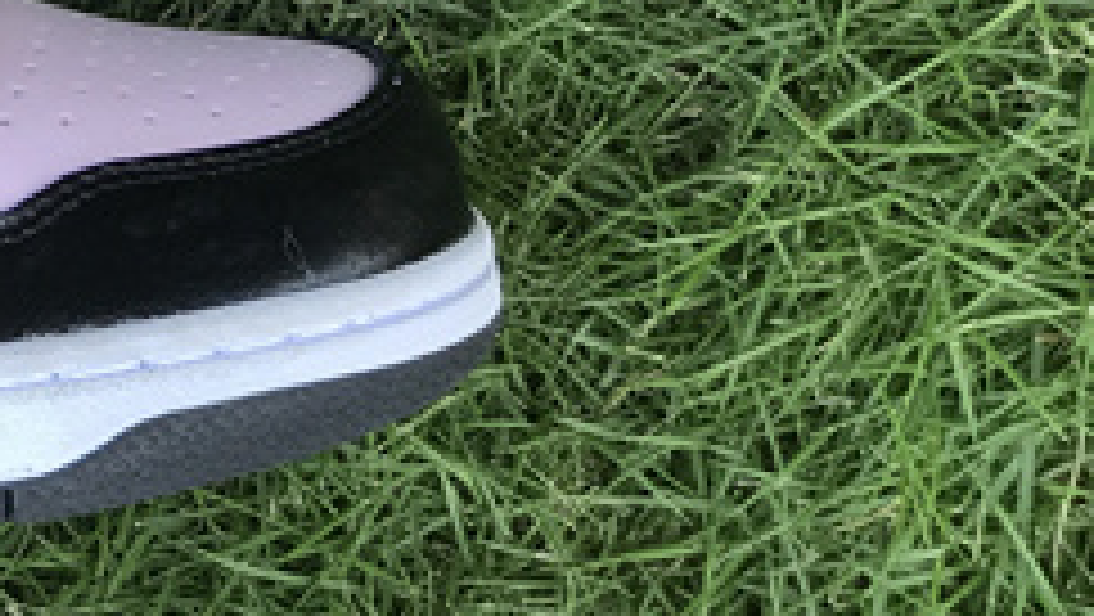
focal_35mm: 189
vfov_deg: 6.3
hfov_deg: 11.0
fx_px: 5486
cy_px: -510
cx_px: -518
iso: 25
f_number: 2.8
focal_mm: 6.6
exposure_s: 1/100
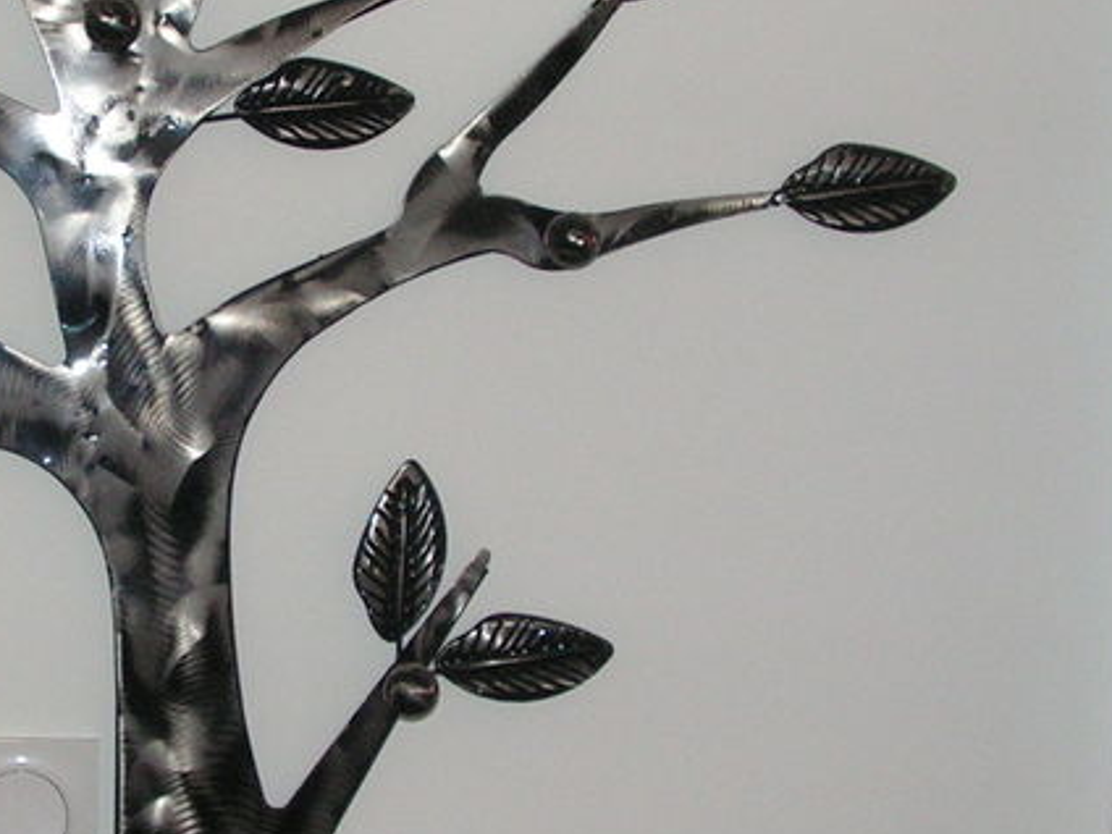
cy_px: 386
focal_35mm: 85
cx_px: 228
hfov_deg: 22.7
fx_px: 2731
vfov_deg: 17.4
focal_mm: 6
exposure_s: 1/40
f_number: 3.2
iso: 200
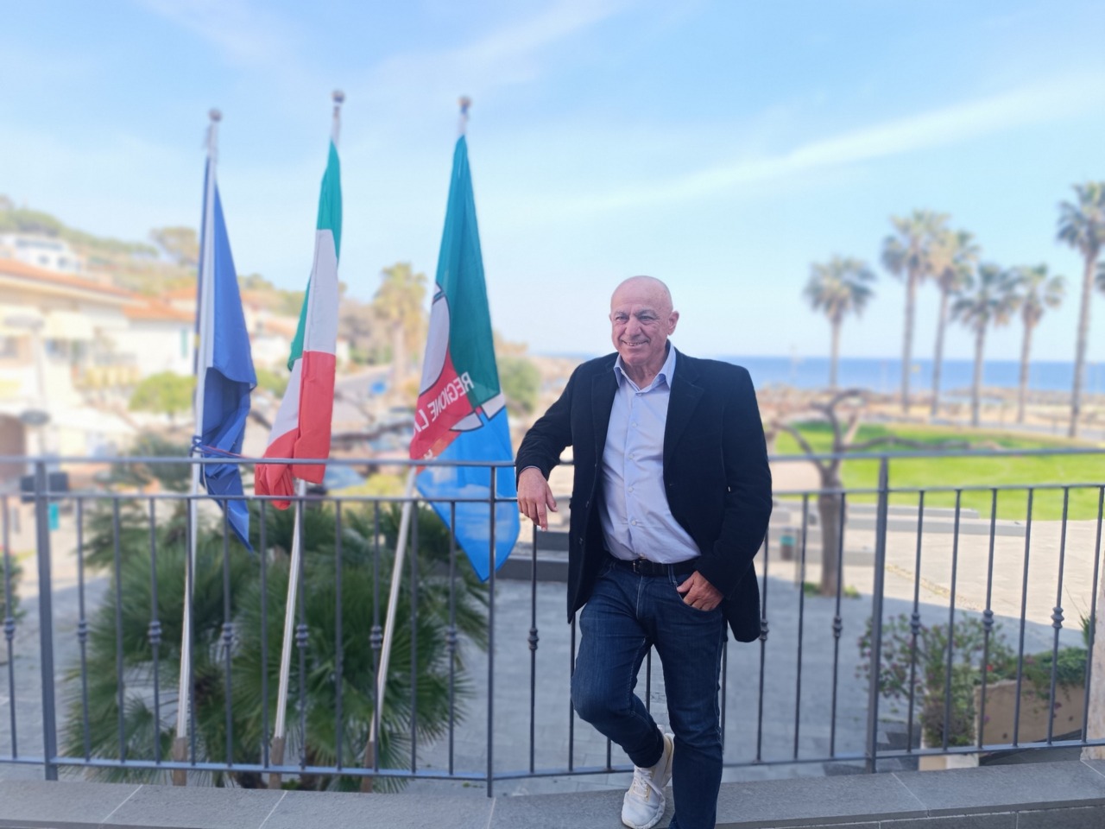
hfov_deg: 71.6
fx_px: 766
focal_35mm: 24
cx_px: 552
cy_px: 414
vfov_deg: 56.8
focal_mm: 4.71
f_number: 1.79
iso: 50
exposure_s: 1/221
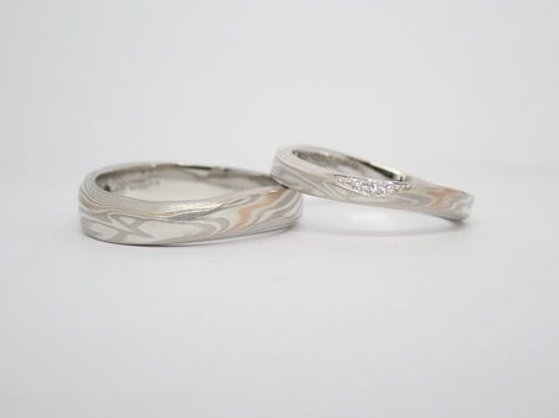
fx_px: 1243
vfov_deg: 19.1
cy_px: 209
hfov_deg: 25.3
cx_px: 280
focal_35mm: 77
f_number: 4.1
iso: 200
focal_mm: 13.65
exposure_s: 1/160
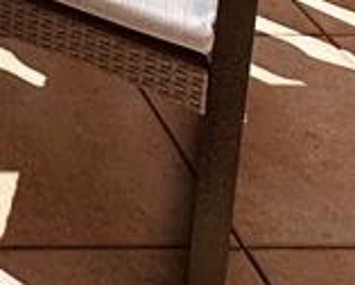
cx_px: -362
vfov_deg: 11.8
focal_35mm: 89
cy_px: -509
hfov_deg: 16.3
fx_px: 936
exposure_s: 1/3040
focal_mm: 2.22
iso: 50
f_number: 2.2
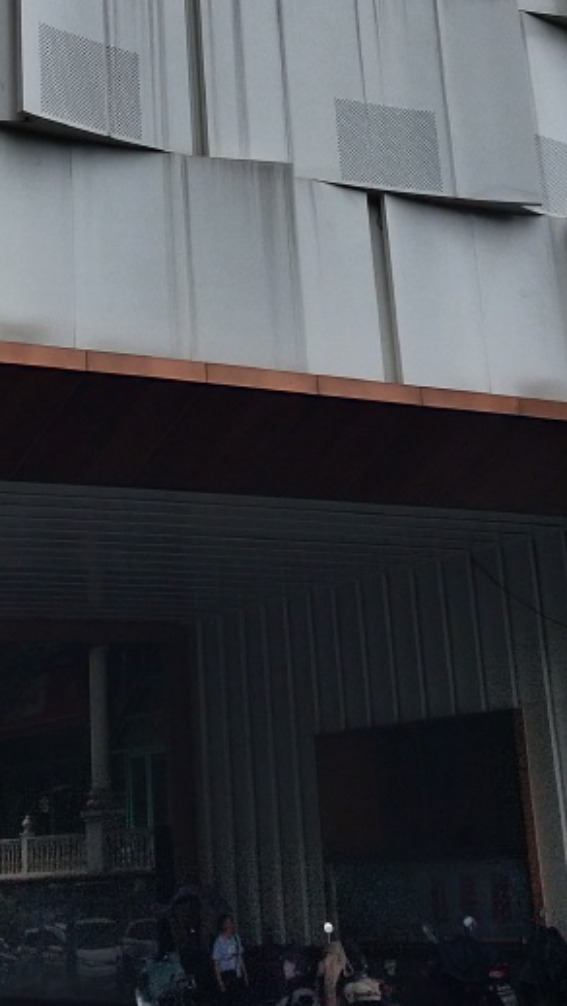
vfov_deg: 34.0
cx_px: 223
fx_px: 1548
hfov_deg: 20.7
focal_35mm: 58
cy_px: 95
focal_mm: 3.99
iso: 44
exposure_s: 1/1905
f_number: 1.7
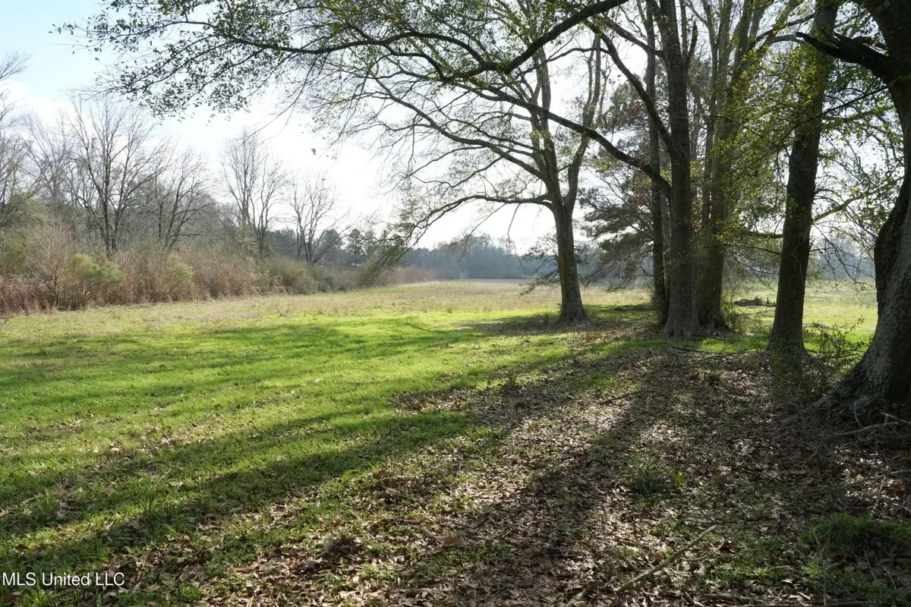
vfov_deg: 53.1
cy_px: 304
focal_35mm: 24
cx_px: 456
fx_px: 607
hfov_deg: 73.7
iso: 320
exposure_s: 1/125
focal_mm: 24
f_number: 11
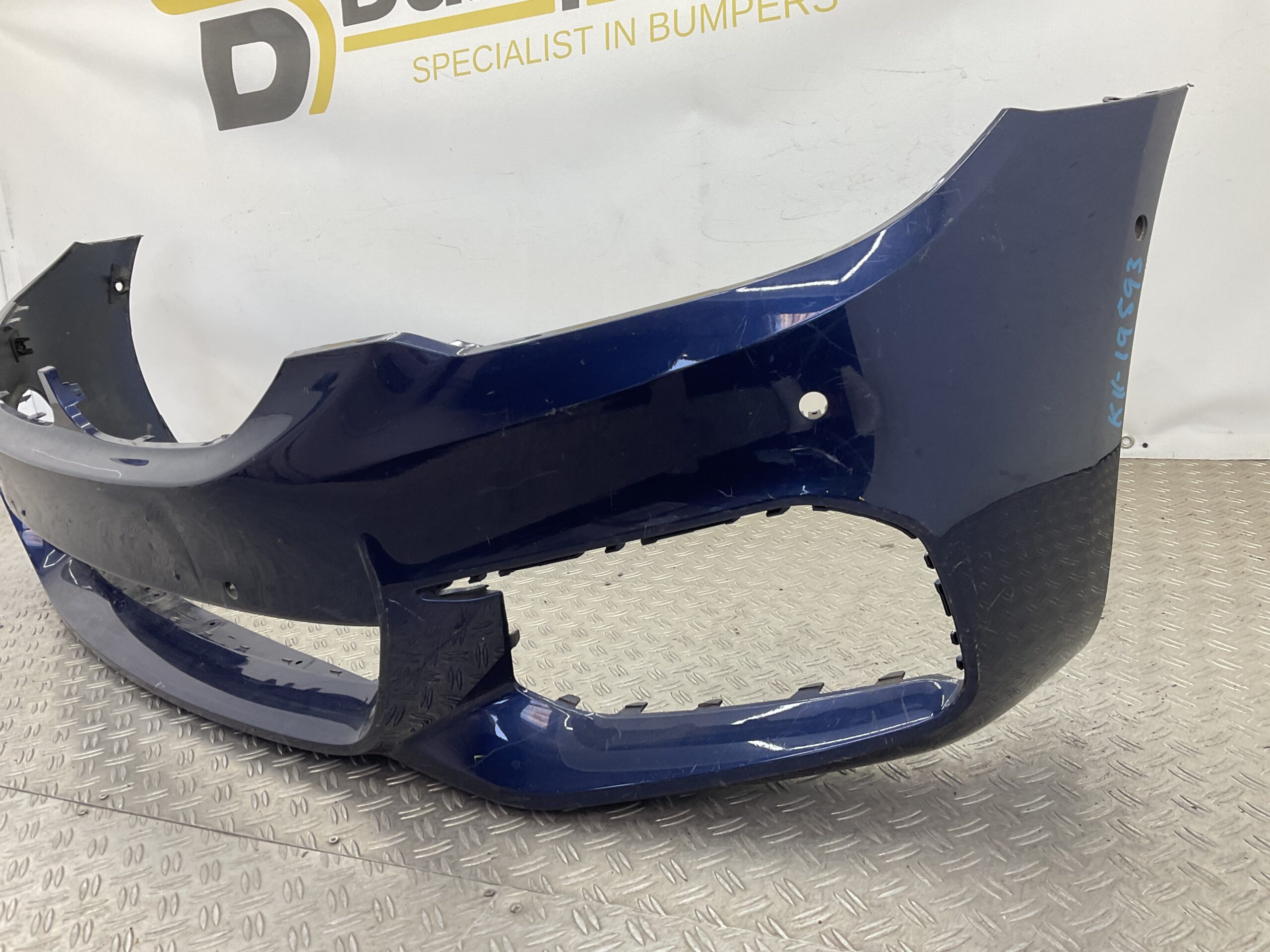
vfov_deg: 48.2
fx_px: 1064
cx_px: 635
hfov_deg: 61.7
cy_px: 476
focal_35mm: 29
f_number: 1.8
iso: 25
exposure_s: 1/120
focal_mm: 3
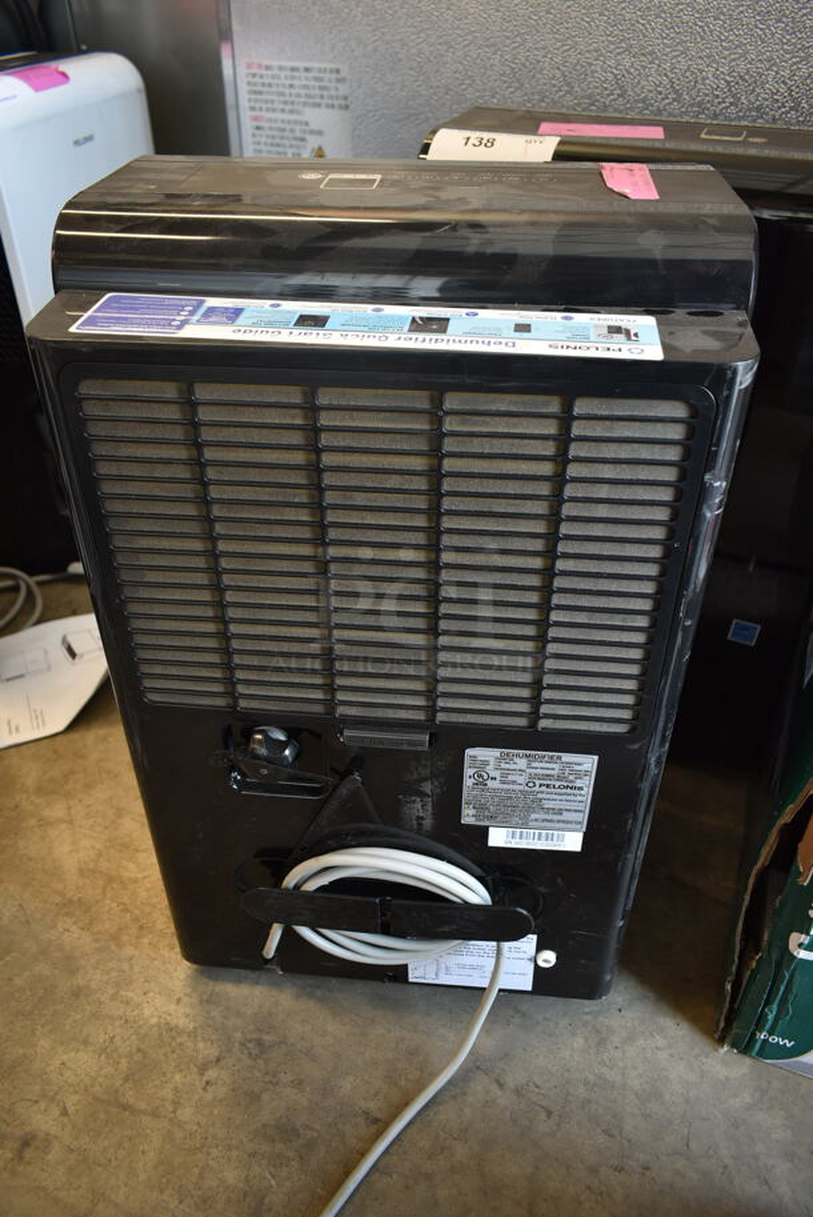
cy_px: 608
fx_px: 913
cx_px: 406
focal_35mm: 27
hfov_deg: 48.0
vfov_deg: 67.3
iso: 500
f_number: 3.5
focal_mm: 18
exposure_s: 1/30
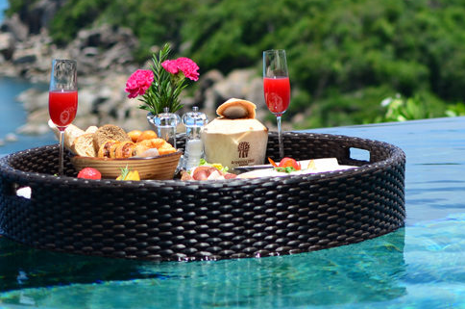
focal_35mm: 111
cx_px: 392
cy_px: 60
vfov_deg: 12.2
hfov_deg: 18.2
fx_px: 1432
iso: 100
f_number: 2
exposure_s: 1/3200
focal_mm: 35
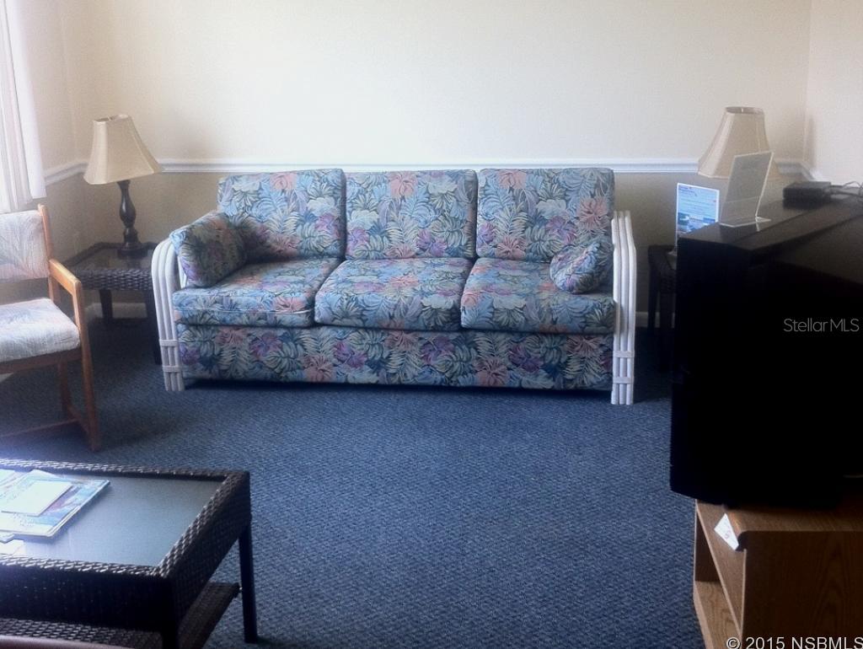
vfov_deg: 40.8
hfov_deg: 52.6
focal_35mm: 35
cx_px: 432
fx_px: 873
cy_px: 324
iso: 100
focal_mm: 3.85
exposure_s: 1/50
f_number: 2.8
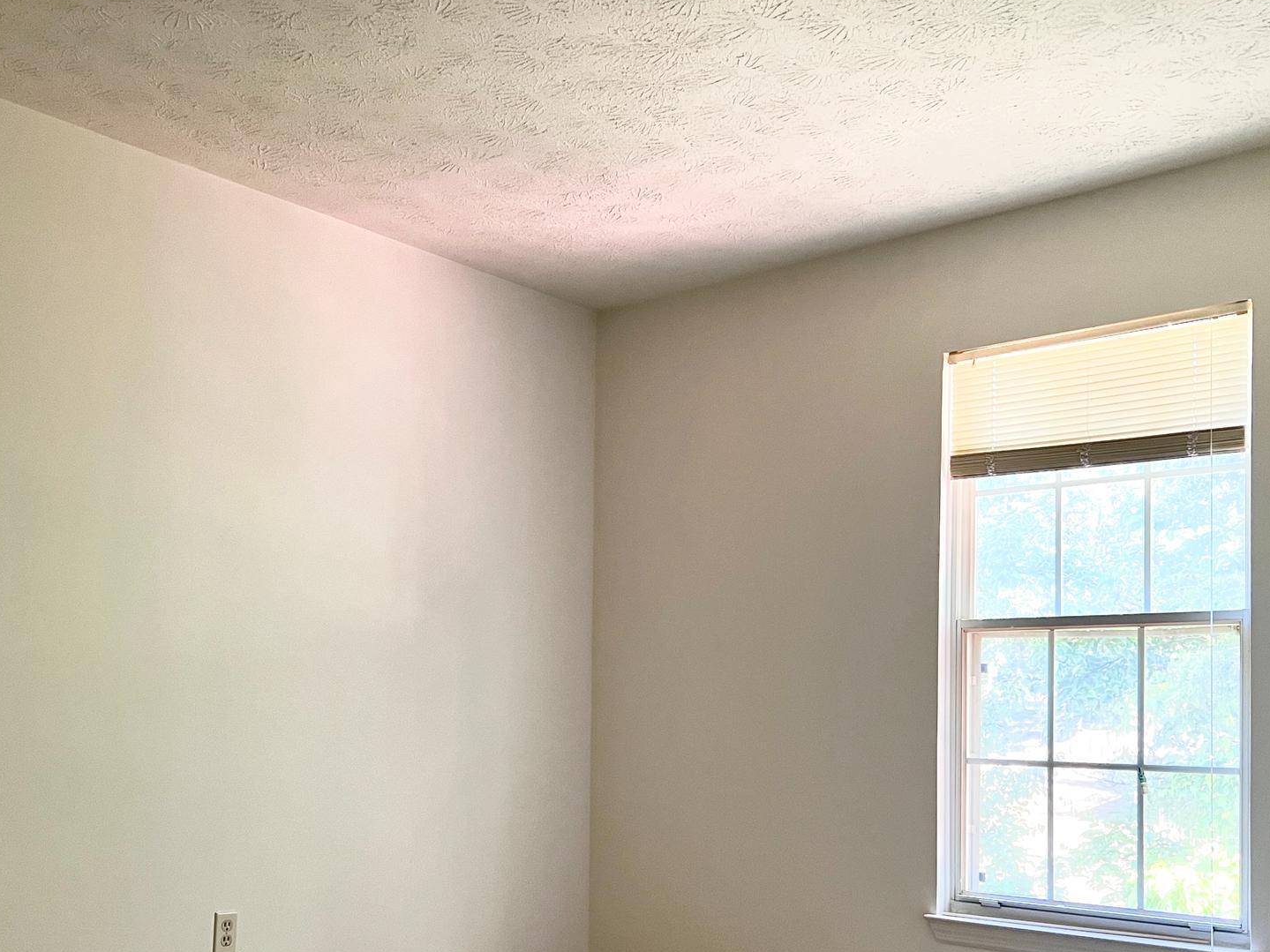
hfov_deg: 50.1
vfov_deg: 38.1
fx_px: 1357
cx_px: 597
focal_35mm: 37
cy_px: 650
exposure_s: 1/61
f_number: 1.5
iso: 125
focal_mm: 5.7
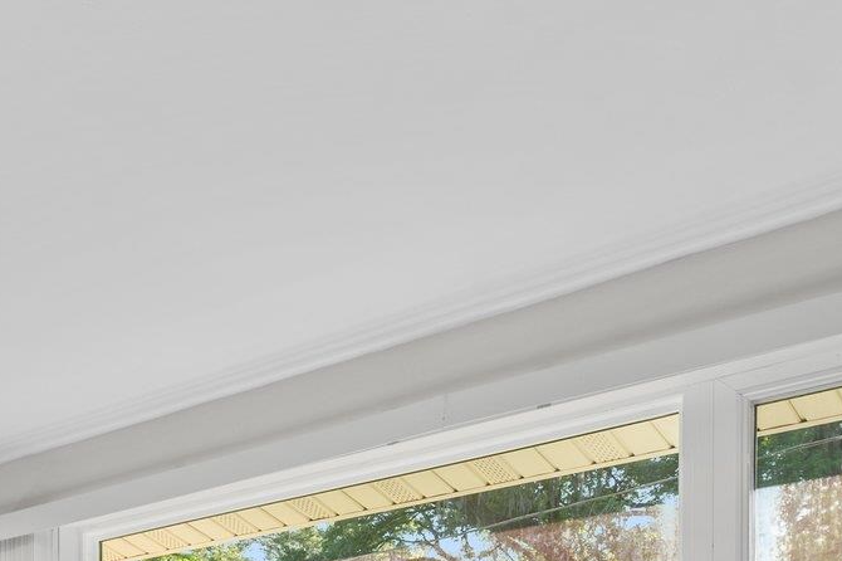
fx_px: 1216
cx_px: -150
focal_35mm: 52
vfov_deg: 21.9
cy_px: 828
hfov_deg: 32.2
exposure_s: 1/2
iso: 100
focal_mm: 17
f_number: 9
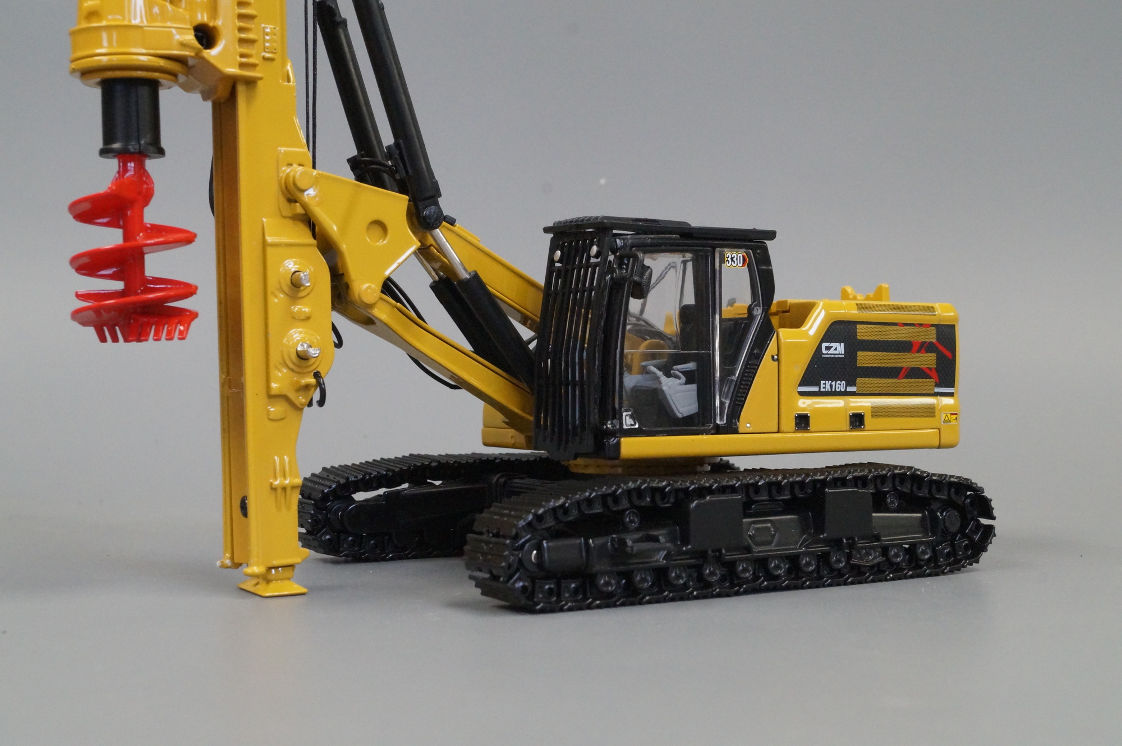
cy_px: 373
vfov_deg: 25.7
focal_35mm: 52
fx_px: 1635
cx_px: 561
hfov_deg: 37.9
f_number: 14
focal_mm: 35
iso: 3200
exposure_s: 1/30
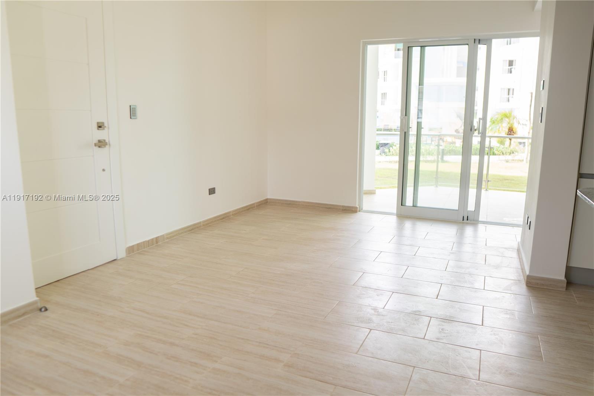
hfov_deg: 73.8
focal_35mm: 24
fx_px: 396
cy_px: 198
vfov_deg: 53.1
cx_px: 297
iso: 64
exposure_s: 1/50
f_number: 2.2
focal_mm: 16
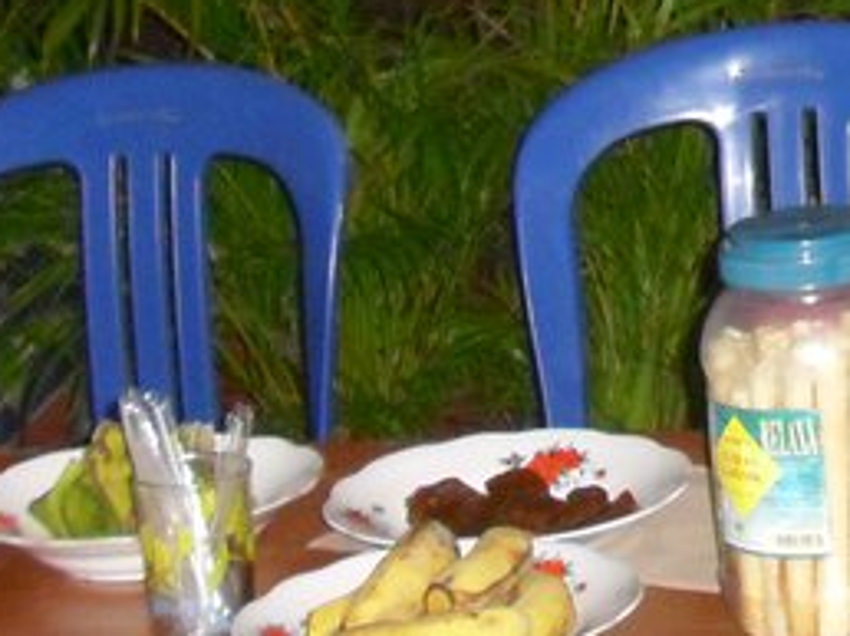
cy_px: -547
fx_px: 3704
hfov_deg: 12.4
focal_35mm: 151
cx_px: 1298
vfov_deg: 9.3
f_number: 2.8
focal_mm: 6.2
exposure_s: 1/60
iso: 400
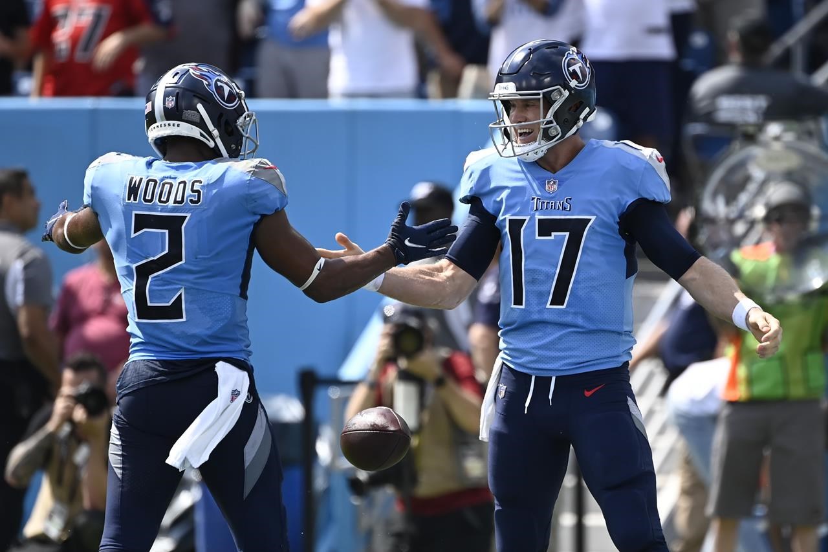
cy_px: 276
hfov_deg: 5.3
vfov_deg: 3.5
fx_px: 8968
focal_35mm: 390
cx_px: 414
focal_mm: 390
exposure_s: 1/3200
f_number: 4
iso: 500
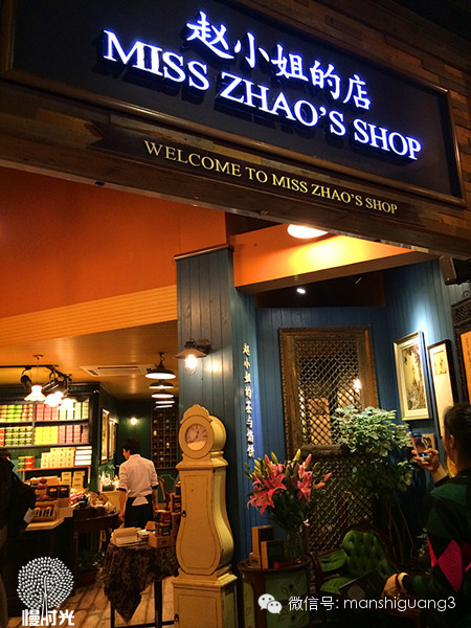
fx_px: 544
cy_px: 314
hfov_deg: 46.8
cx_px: 236
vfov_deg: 60.0
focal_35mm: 30
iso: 200
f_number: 2.2
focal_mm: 4.12
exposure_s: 1/30
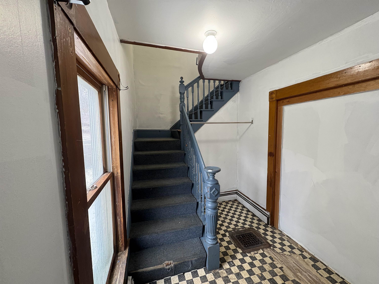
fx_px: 153
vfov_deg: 85.7
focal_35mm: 14
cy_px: 142
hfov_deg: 102.1
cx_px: 190
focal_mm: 2.22
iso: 250
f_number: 2.2
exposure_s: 1/60
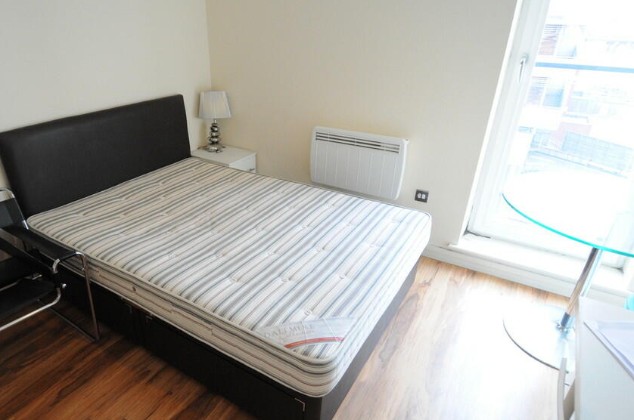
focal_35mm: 22
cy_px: 226
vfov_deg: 57.0
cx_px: 260
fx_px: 387
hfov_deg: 77.9
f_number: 4
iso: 1600
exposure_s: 1/100
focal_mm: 12
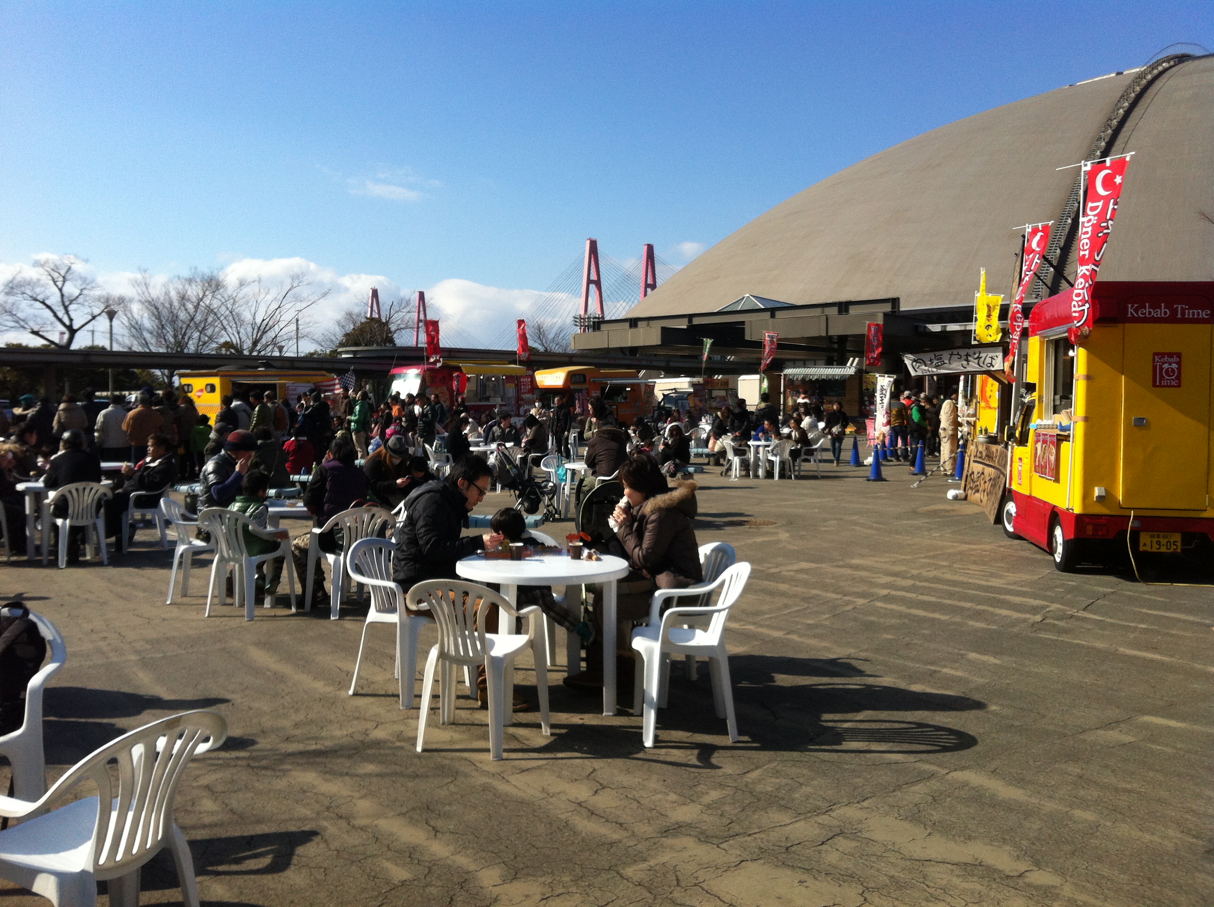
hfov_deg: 52.7
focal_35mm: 35
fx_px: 1226
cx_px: 607
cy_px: 454
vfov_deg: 40.6
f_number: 2.8
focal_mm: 3.85
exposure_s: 1/1885
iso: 80
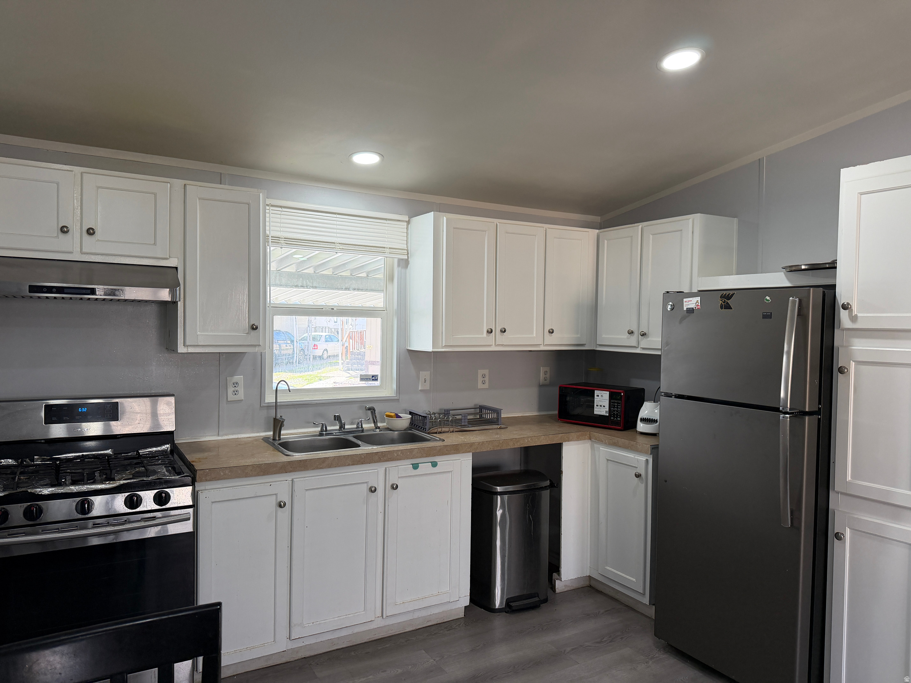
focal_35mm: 24
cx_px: 456
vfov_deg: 56.8
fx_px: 632
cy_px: 342
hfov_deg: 71.6
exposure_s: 1/231
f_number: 1.78
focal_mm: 6.76
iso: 200
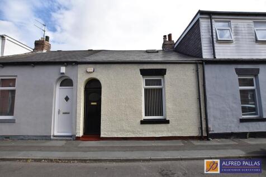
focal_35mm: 15
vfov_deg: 77.3
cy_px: 88
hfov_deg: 100.4
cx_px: 133
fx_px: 111
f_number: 9
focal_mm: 10
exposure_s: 1/320
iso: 200
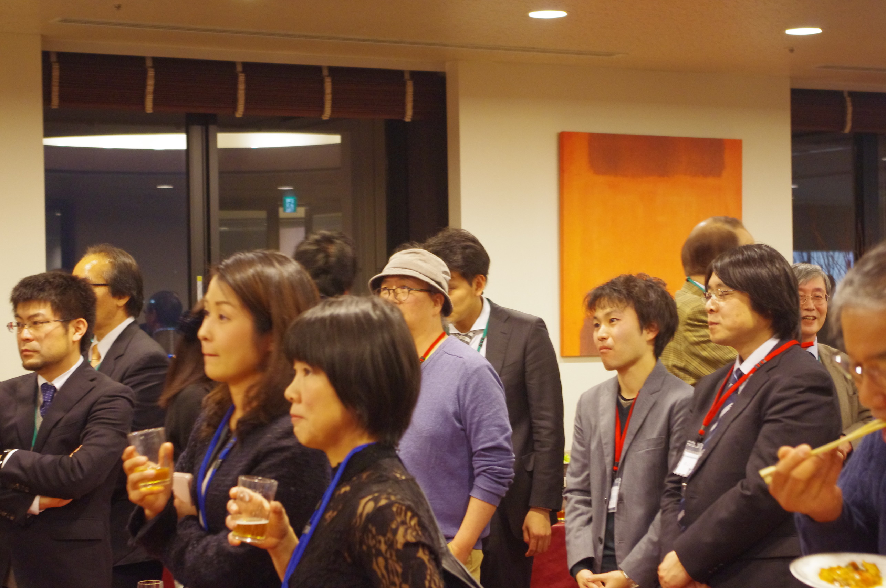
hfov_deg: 24.8
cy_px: 294
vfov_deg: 16.6
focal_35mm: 82
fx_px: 2016
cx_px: 443
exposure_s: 1/13
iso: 2000
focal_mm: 55
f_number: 5.6
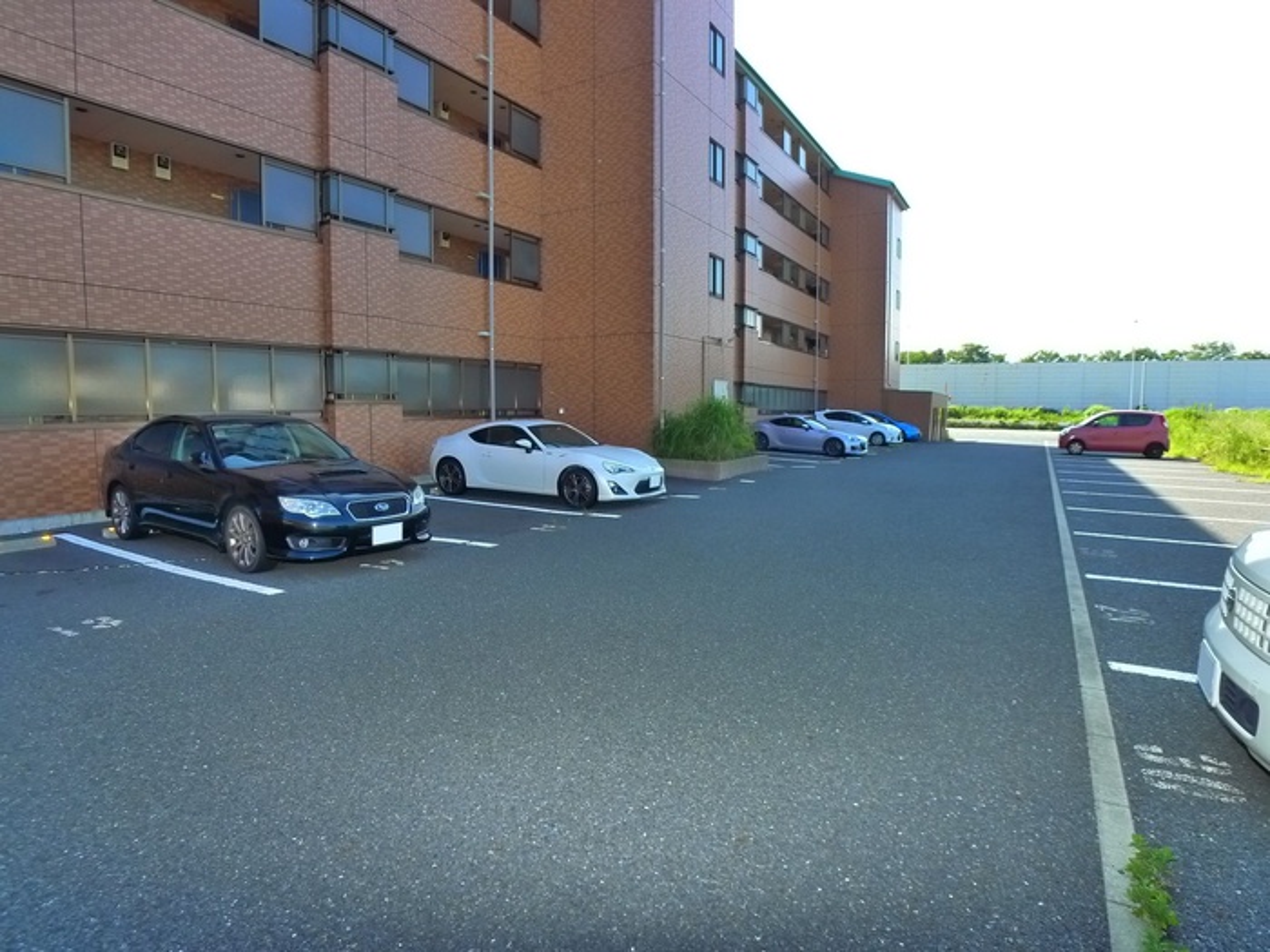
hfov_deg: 71.6
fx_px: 881
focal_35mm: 24
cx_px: 635
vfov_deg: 56.8
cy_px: 476
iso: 400
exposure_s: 1/400
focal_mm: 5.1
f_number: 2.8
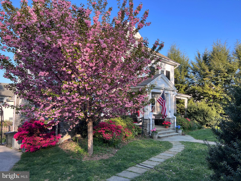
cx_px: 120
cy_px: 90
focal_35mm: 26
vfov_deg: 53.1
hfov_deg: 67.3
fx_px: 181
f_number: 1.5
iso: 50
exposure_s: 1/733
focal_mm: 5.7
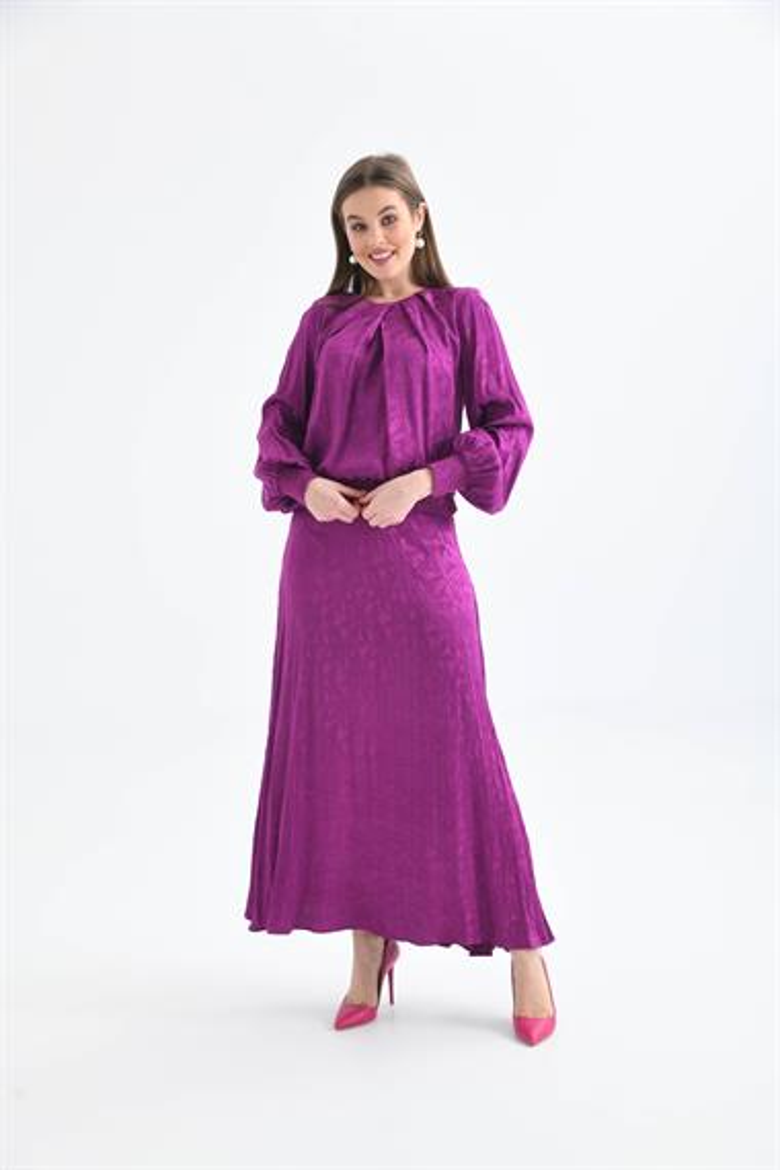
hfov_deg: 26.0
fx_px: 1690
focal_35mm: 52
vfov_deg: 38.2
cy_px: 585
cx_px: 390
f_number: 7.1
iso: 250
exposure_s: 1/125
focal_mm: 52
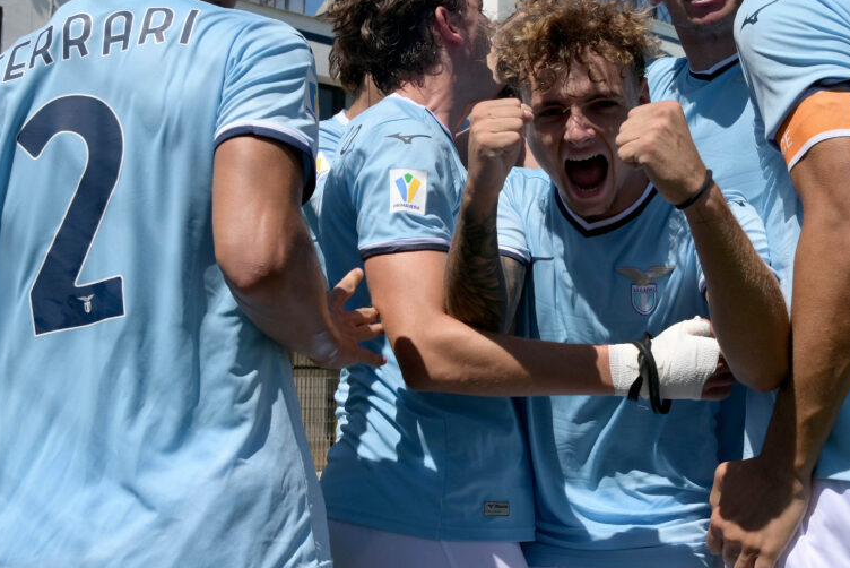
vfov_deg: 27.5
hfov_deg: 40.3
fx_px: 1157
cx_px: 478
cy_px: 221
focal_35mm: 49
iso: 250
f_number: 9
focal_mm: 24
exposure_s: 1/1250
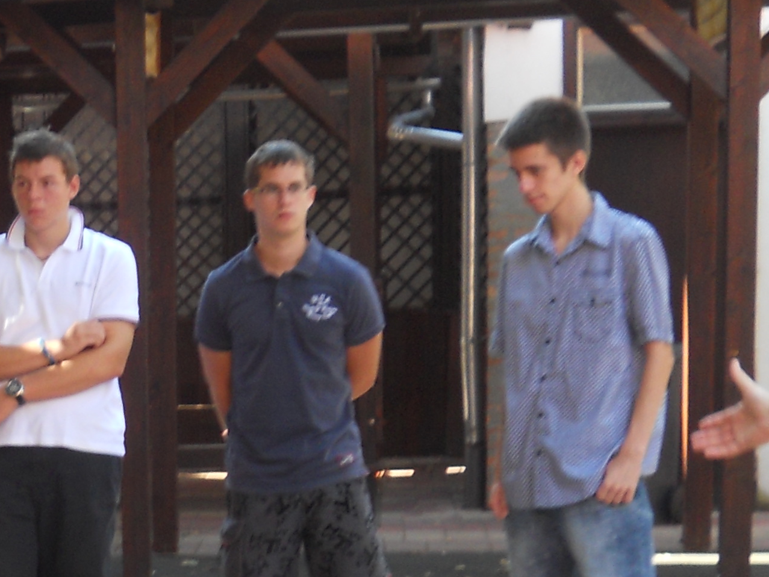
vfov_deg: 12.2
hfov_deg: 15.6
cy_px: 690
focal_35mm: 119
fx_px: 2644
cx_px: -288
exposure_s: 1/40
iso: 80
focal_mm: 6.9
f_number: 3.9
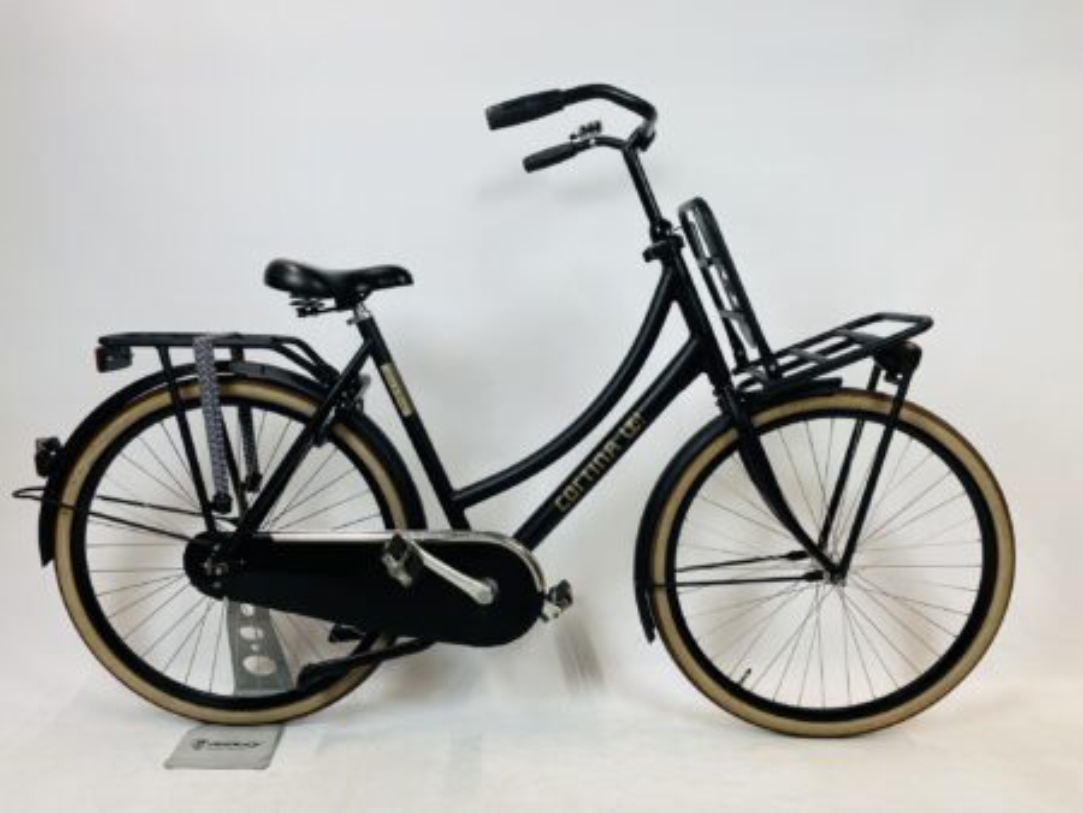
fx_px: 814
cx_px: 542
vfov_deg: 53.1
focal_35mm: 26
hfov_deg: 67.3
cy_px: 406
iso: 100
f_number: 1.8
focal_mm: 4.25
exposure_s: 1/100
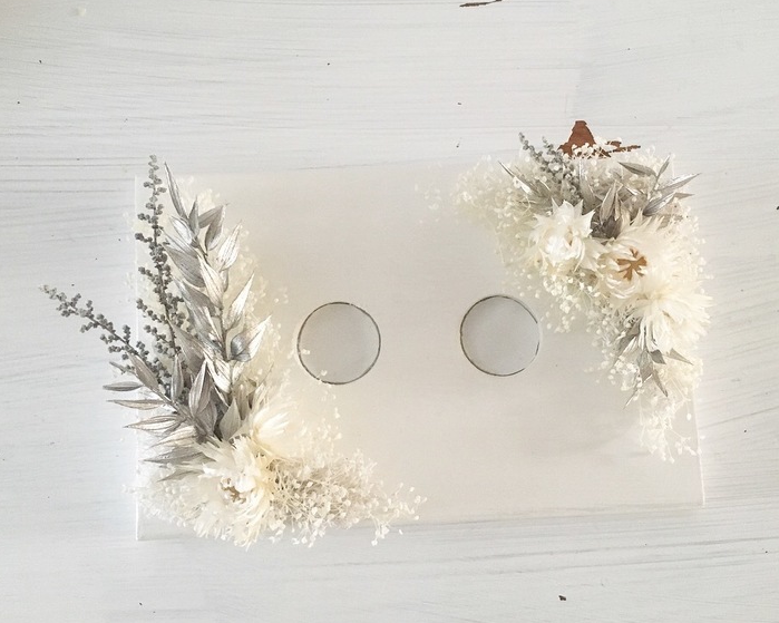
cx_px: 410
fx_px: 784
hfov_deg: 52.8
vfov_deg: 43.3
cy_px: 309
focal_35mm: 34
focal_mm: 4.15
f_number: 2.2
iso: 200
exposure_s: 1/20
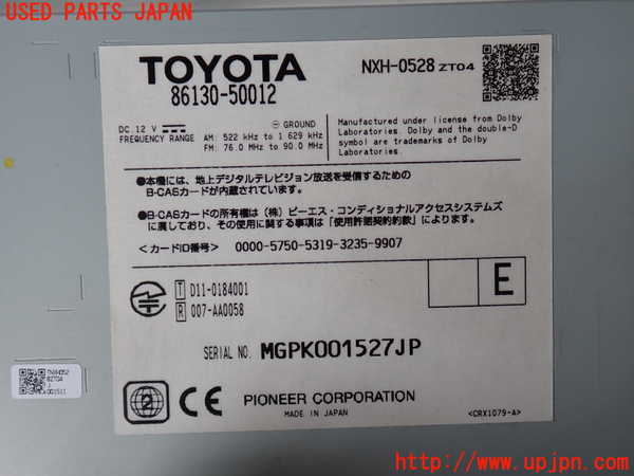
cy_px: 238
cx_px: 317
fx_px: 586
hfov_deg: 56.8
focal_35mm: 32
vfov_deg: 44.2
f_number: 2.4
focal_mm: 5.79
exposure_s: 1/60
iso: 100
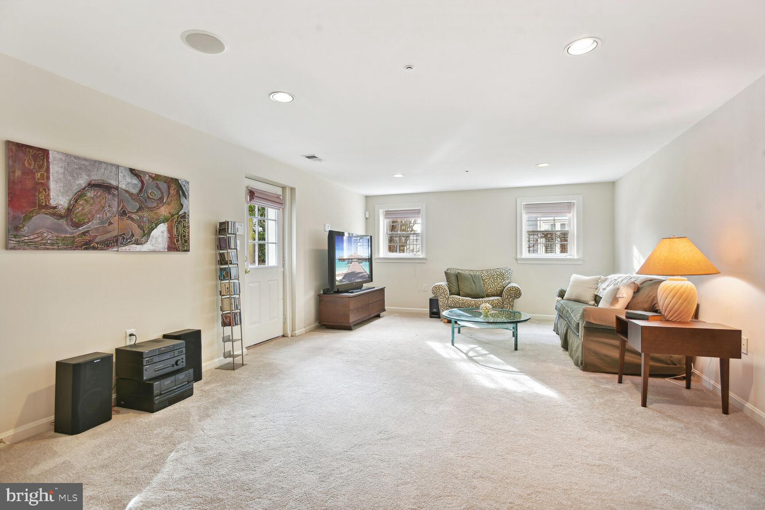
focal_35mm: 17
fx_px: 361
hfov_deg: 93.3
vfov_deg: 70.4
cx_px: 382
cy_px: 255
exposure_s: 1/13
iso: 200
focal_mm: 17
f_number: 8
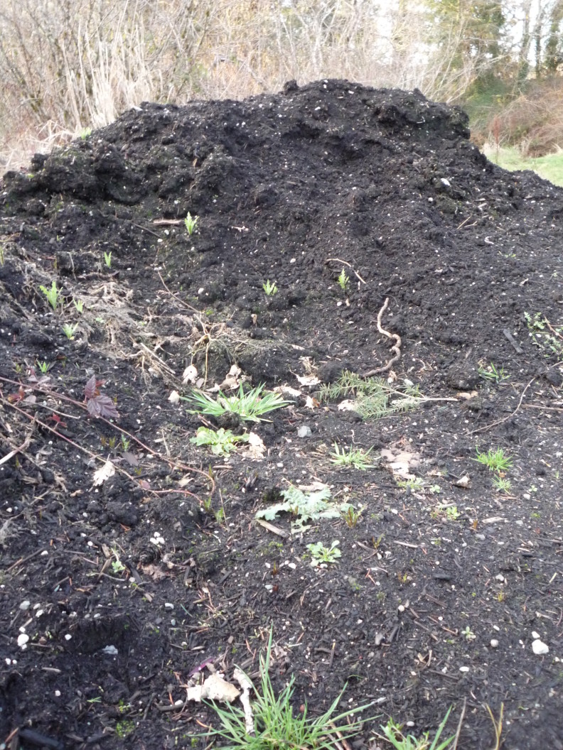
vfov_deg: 60.0
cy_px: 375
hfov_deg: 46.8
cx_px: 282
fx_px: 651
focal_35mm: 30
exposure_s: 1/30
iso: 320
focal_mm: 5.2
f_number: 3.3
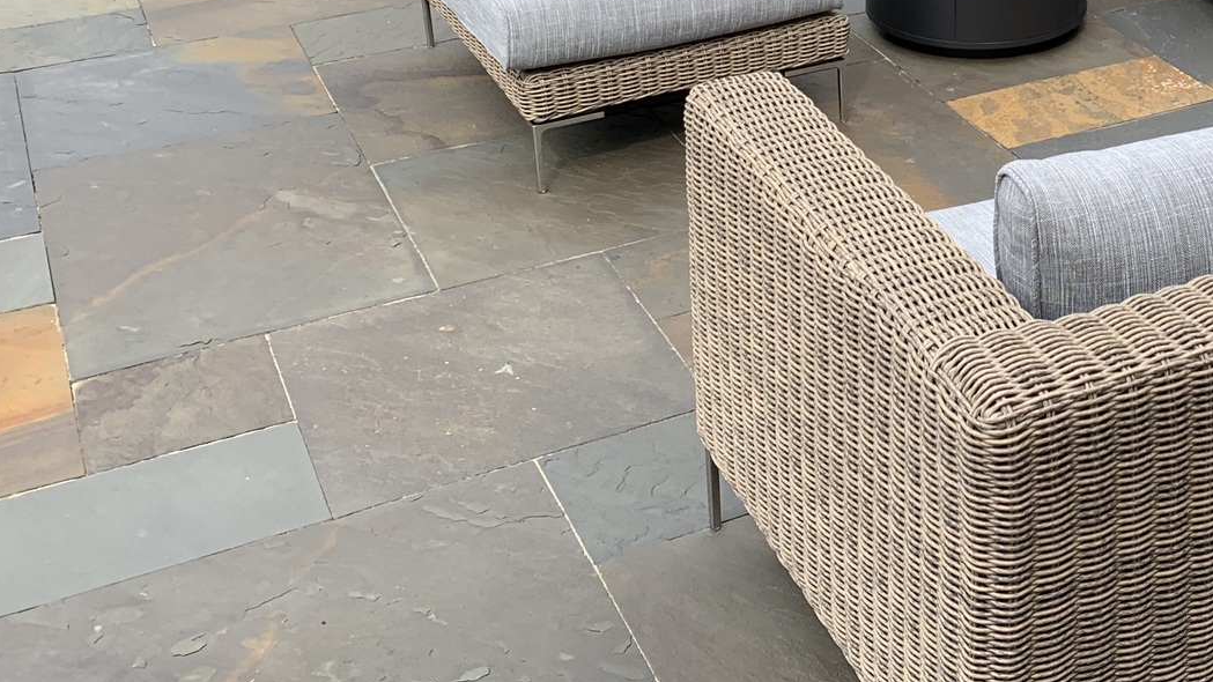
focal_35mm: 54
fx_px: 1737
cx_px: 1078
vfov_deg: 21.6
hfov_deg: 36.3
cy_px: 36
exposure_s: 1/507
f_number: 1.8
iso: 25
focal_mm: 4.25
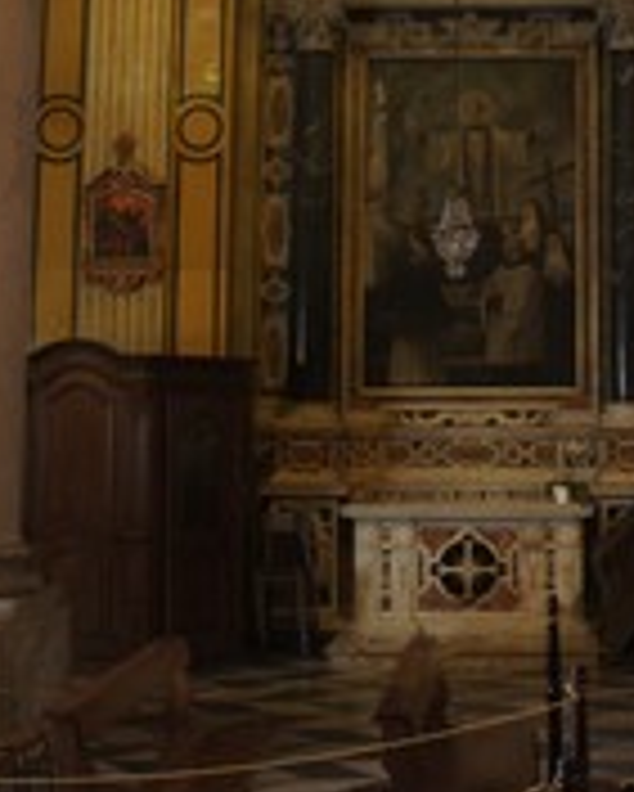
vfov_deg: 28.4
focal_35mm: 66
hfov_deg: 22.7
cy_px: 238
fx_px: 1547
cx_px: 540
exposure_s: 1/30
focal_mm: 18
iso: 2000
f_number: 3.5
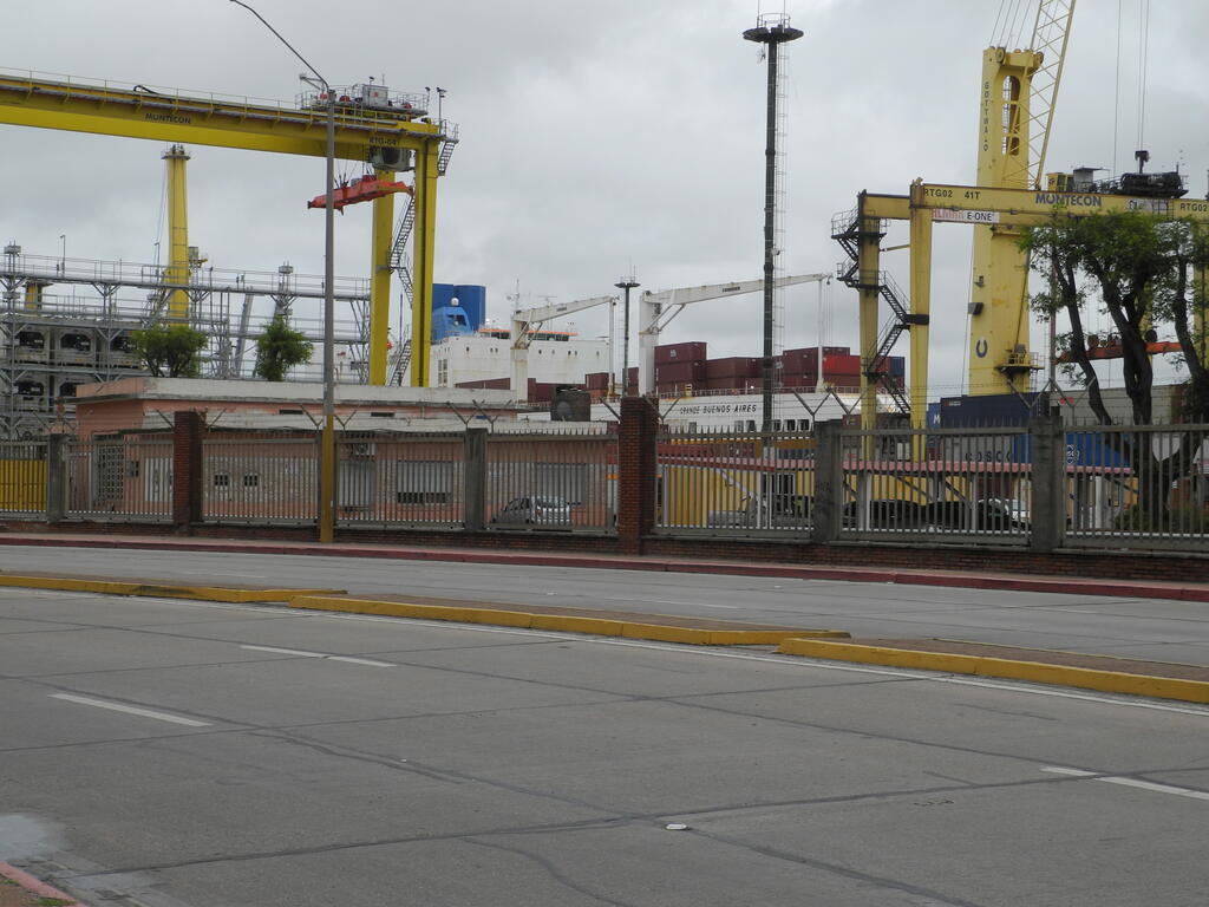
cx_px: 604
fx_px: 2375
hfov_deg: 28.6
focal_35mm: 68
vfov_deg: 21.6
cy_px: 454
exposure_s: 1/1000
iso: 100
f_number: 5
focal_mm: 14.5
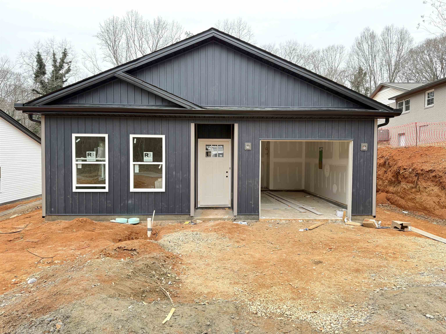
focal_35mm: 24
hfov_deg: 71.6
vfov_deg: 56.8
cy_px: 167
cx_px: 223
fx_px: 309
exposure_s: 1/151
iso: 125
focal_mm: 6.76
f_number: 1.78
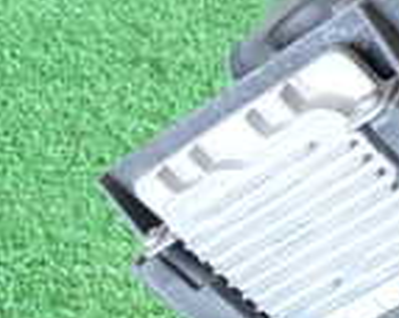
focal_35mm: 123
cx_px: 834
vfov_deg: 12.4
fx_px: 1451
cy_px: 268
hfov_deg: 13.2
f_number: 2.3
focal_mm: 5.4
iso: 200
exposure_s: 1/30
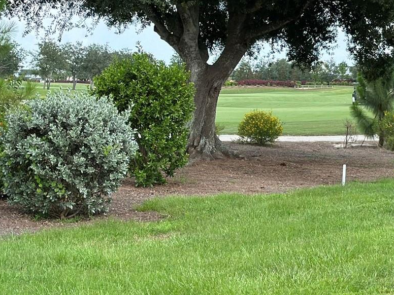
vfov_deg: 14.9
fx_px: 1127
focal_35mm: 99
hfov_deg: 19.8
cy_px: 99
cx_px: 222
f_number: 1.78
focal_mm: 6.86
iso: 80
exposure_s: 1/1242
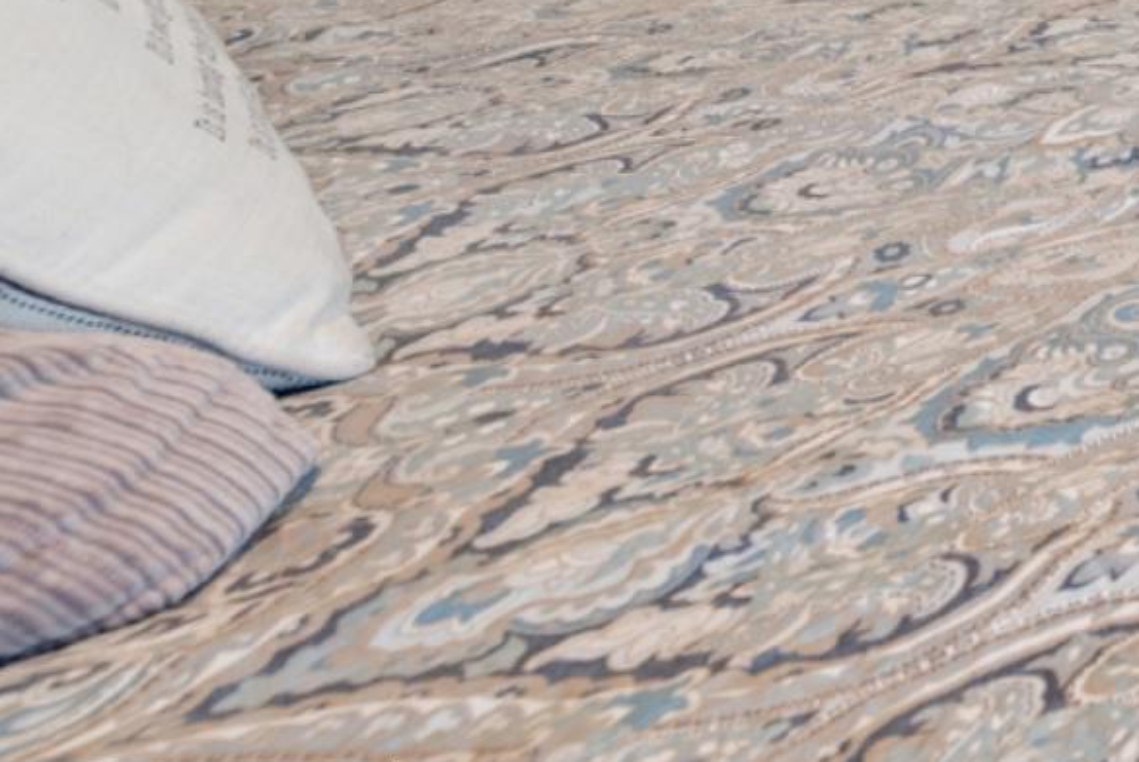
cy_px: -424
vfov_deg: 22.1
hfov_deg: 23.8
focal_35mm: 49
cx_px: 1957
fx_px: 1551
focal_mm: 14
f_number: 9
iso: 250
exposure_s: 1/6
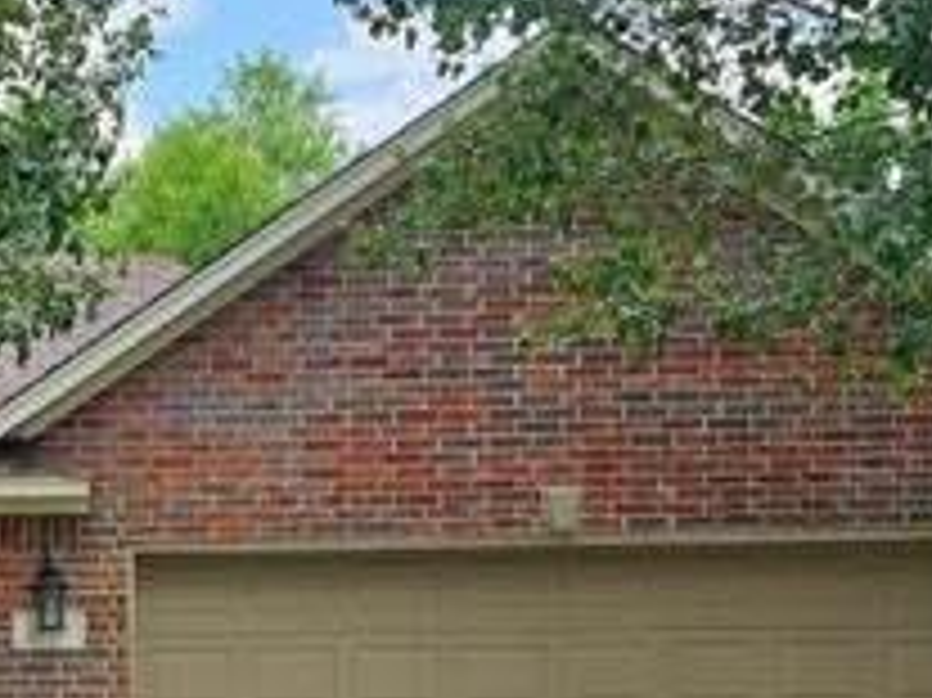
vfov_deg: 20.2
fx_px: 1910
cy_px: 662
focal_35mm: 71
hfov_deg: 25.8
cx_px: -27
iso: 20
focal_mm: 6.3
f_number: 1.7
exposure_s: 1/399
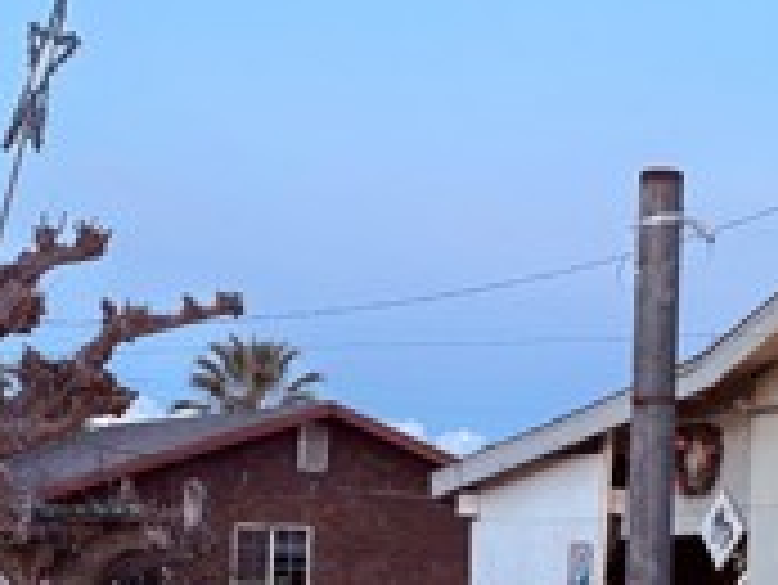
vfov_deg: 15.4
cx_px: 355
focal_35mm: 96
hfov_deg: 20.4
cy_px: 274
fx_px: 2159
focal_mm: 5.96
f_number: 1.6
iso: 125
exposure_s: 1/87
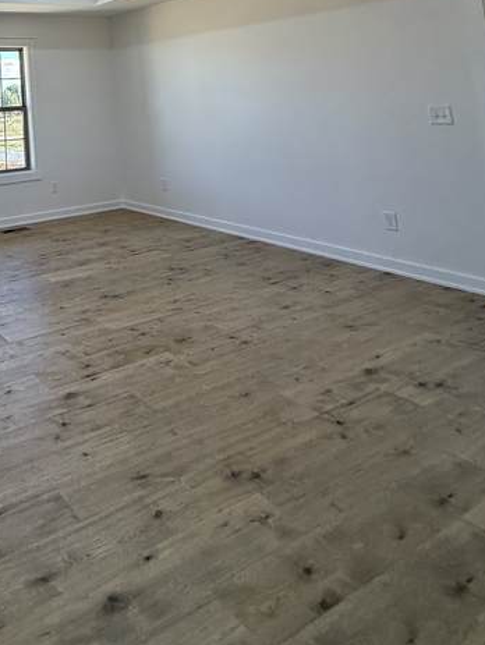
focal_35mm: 29
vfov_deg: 52.9
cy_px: 47
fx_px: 541
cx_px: 4
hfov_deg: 42.1
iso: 100
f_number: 2.2
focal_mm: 2.22
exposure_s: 1/120
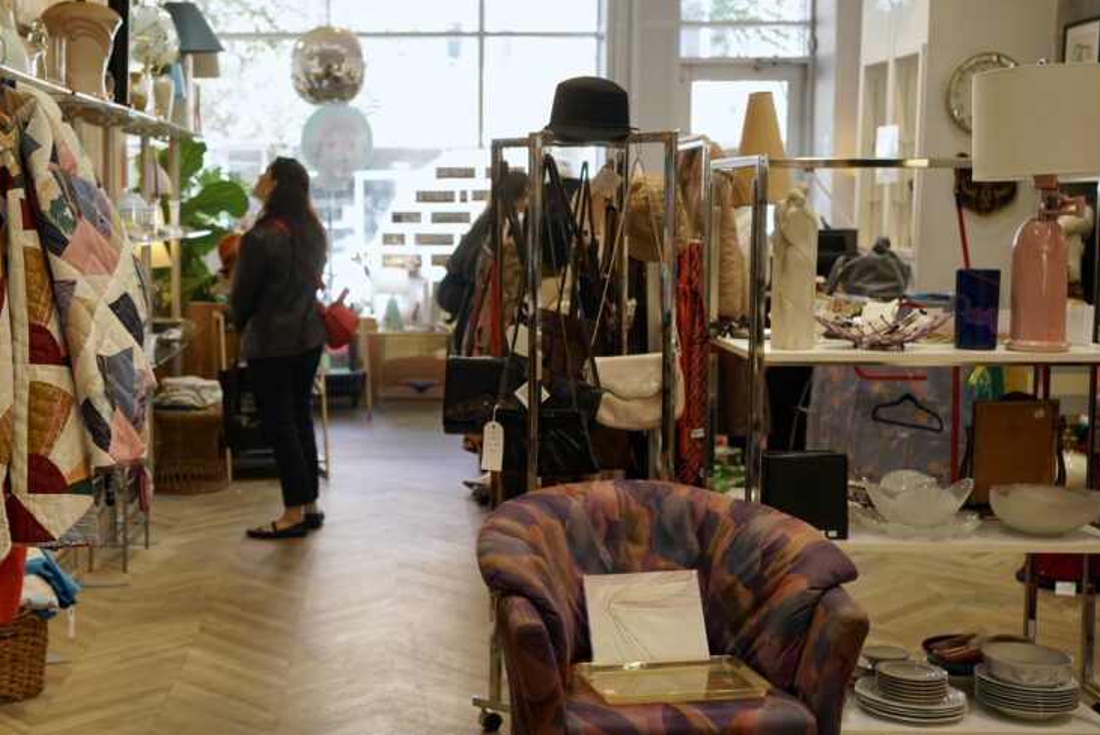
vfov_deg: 27.5
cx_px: 349
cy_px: 365
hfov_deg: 39.7
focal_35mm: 49
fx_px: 1498
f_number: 3.5
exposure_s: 1/160
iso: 400
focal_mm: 35
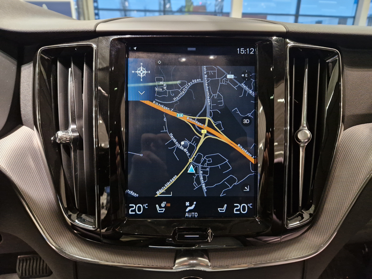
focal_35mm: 23
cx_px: 186
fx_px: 247
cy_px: 140
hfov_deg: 73.9
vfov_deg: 58.9
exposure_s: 1/100
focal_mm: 5.4
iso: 640
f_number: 1.8
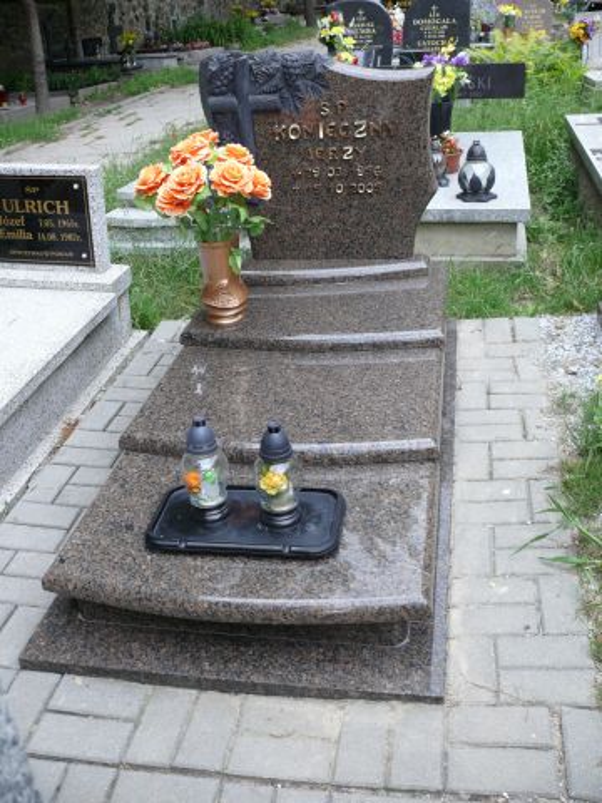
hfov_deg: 40.7
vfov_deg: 52.6
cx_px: 301
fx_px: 812
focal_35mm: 35
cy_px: 402
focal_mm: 7.4
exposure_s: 1/60
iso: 100
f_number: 2.8
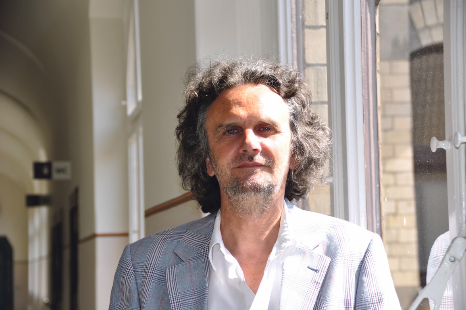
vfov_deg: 13.8
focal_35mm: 99
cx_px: 233
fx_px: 1280
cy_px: 155
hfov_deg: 20.6
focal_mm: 66
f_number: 5
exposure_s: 1/200
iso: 200
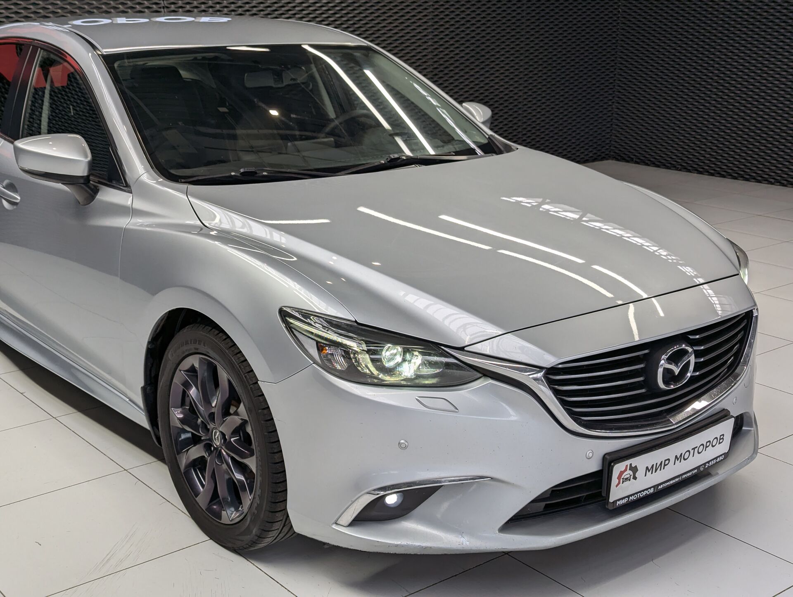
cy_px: 298
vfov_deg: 30.3
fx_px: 1101
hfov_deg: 39.6
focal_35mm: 48
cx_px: 396
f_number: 1.85
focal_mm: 6.81
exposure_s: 1/299
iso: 42
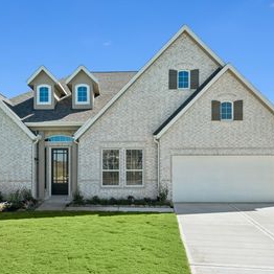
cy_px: 140
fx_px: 304
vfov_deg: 48.4
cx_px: 105
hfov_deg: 48.0
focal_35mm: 34
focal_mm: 21
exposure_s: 1/160
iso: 160
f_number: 9
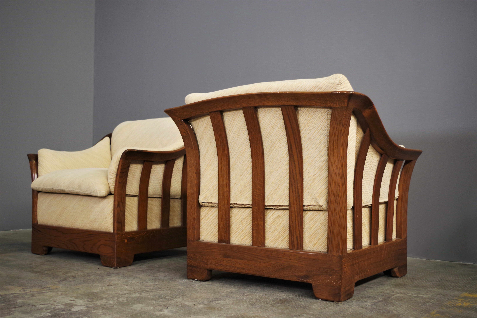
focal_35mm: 39
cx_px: 238
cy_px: 159
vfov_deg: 34.2
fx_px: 517
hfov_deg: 49.6
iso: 400
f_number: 4
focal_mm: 26.25
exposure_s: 1/60
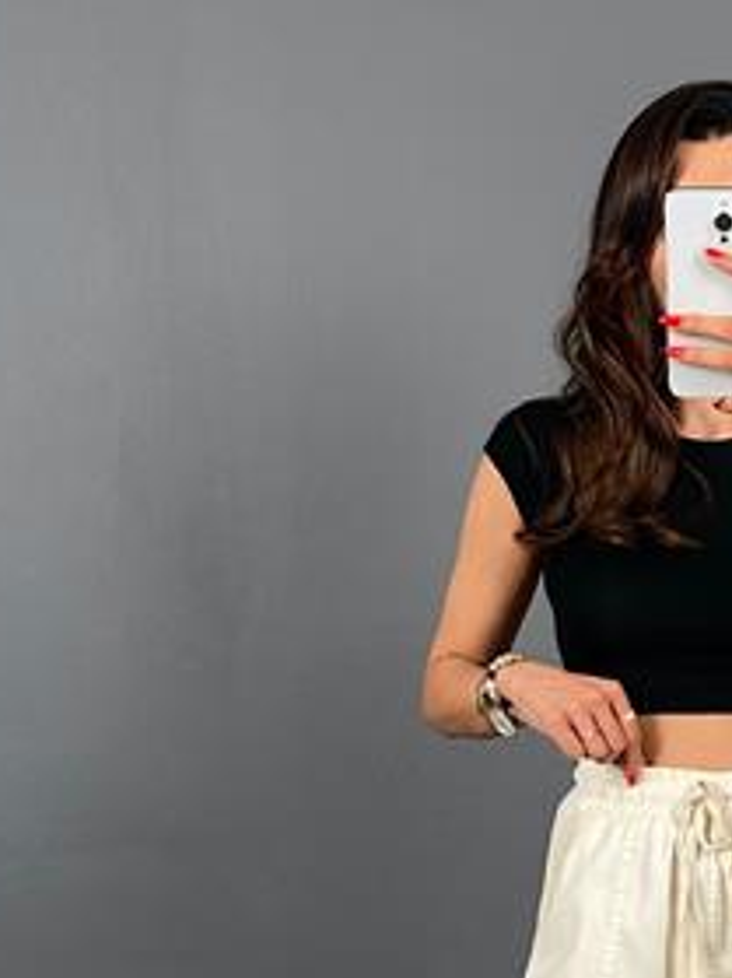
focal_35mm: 81
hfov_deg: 17.6
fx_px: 2286
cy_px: 719
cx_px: 793
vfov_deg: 23.9
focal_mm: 6.86
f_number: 1.78
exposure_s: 1/121
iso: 160
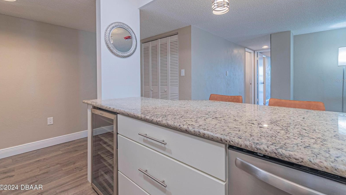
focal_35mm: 16
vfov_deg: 66.6
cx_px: 174
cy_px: 81
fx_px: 147
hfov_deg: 99.4
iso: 320
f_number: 7.1
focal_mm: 10
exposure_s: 1/40
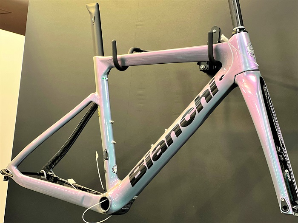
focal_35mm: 77
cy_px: 112
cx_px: 149
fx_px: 663
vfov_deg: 19.1
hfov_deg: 25.3
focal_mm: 9
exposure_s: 1/40
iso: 200
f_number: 2.8
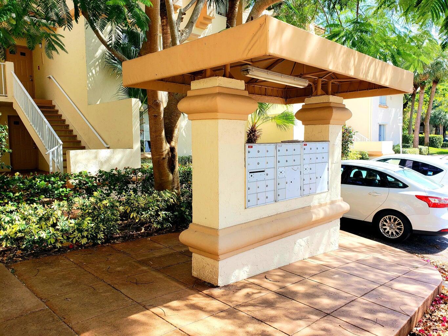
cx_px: 224
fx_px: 337
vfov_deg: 53.1
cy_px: 168
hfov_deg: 67.3
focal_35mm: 26
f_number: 2.4
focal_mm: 4.3
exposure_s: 1/514
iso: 50
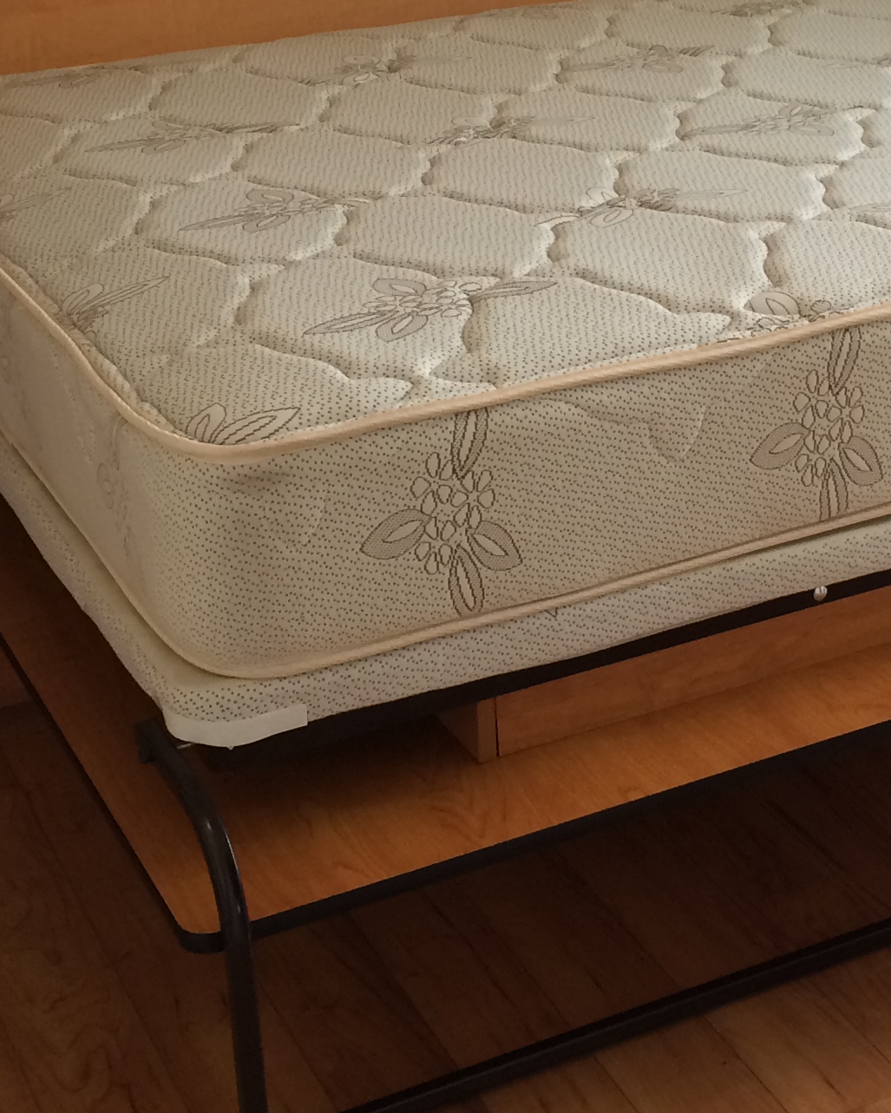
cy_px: 194
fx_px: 2372
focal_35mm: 72
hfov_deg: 21.0
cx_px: 703
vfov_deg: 25.9
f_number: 2.2
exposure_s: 1/30
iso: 80
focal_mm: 4.15
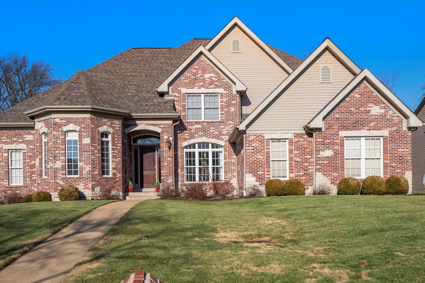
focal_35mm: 38
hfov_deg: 50.7
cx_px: 206
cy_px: 149
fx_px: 449
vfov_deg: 35.0
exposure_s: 1/1250
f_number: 9
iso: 400
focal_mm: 18
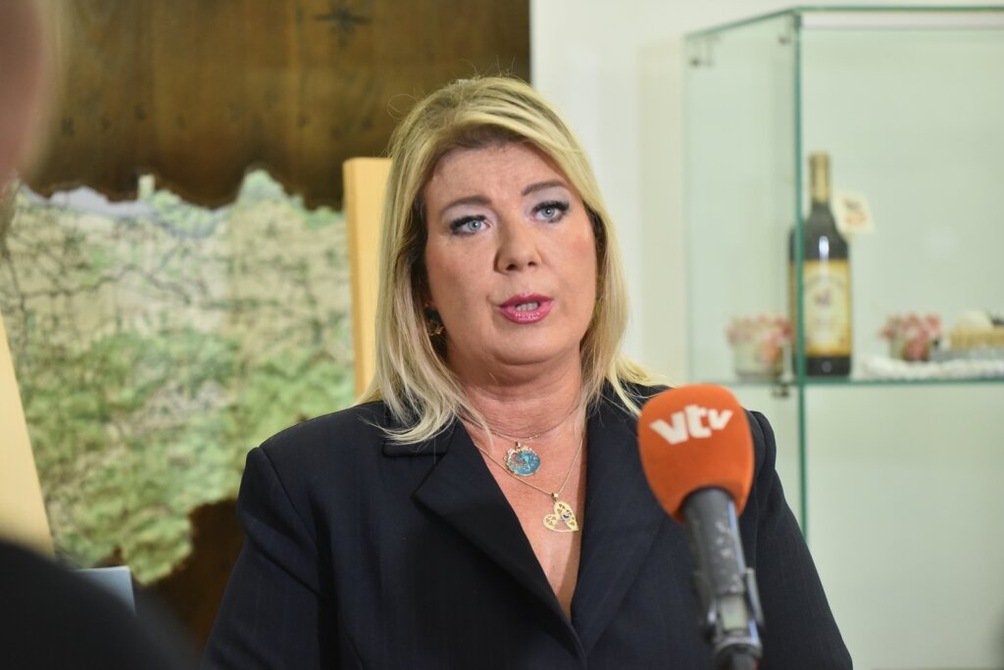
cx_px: 502
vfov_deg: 11.0
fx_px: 3488
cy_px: 335
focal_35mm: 125
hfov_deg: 16.4
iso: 3200
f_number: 4
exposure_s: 1/100
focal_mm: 125
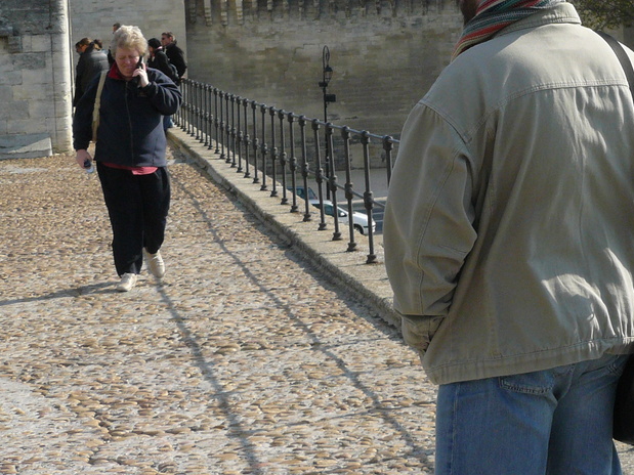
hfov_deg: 15.9
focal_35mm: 122
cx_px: 598
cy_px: 33
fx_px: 2234
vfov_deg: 12.0
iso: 100
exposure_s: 1/400
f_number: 5.6
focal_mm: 9.8
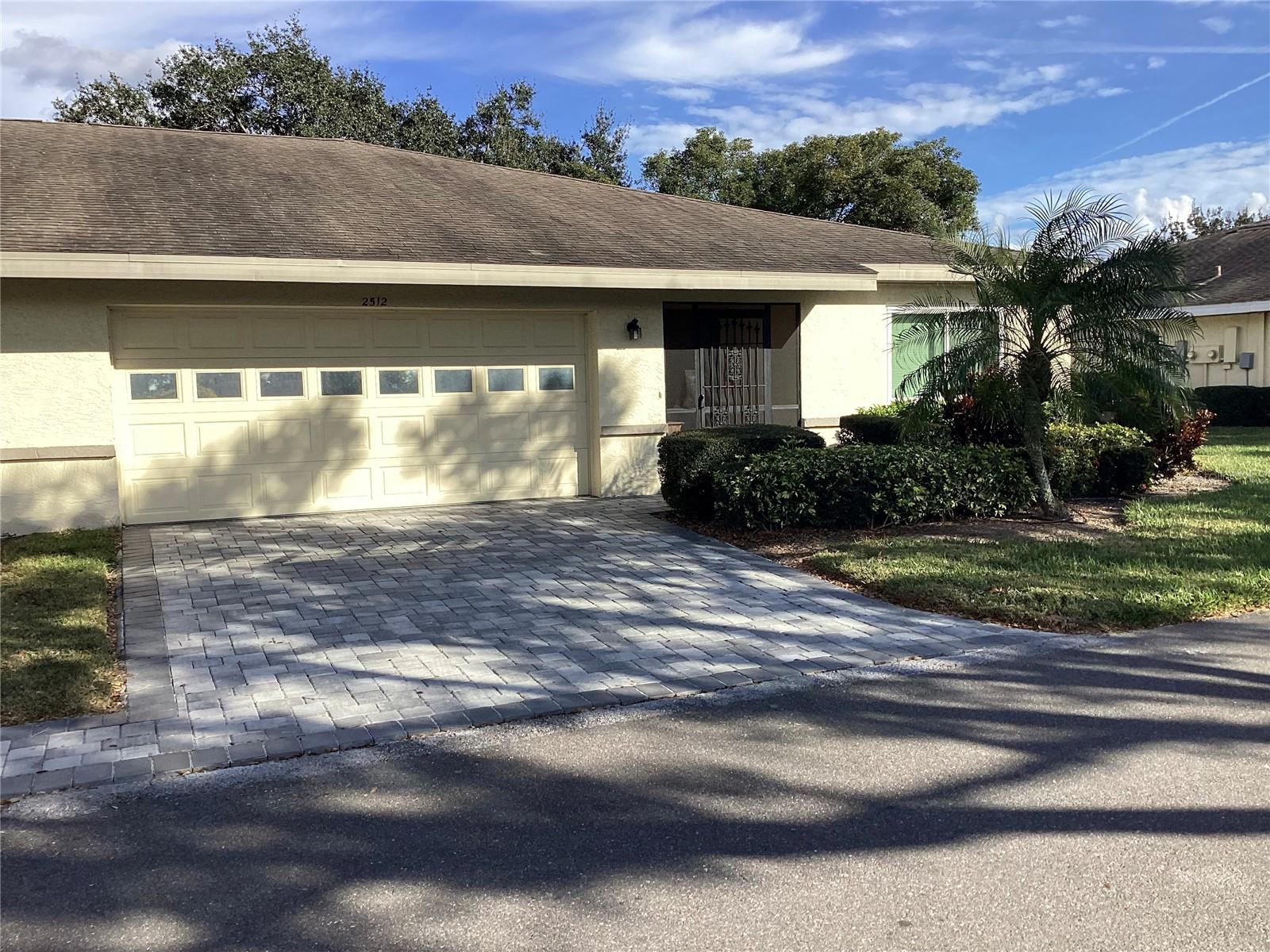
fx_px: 1137
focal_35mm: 31
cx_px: 635
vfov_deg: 45.4
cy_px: 476
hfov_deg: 58.4
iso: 25
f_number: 2.4
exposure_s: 1/1116
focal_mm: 3.3
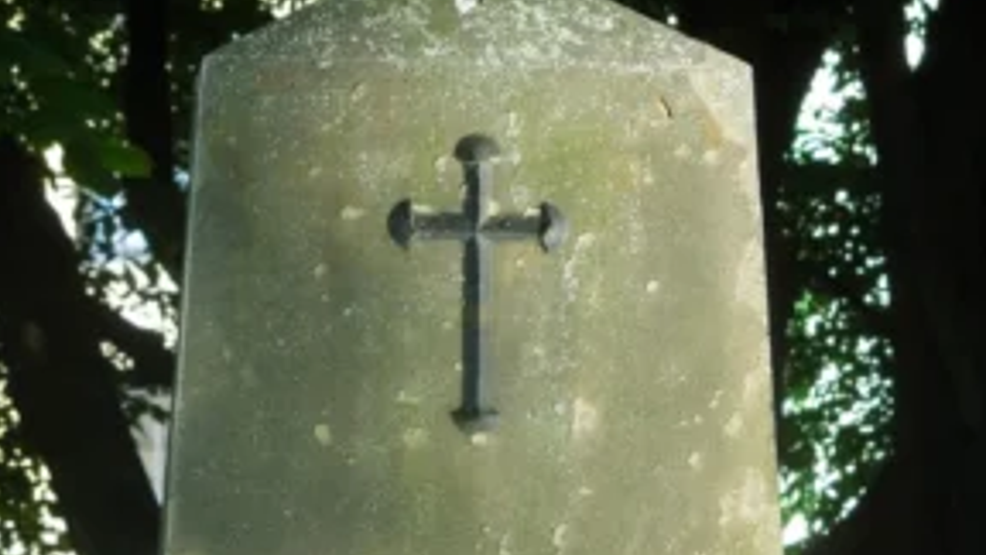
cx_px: 454
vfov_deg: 5.8
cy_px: 439
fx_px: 5517
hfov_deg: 10.2
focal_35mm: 211
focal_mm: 21.5
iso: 400
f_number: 4.8
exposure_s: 1/400
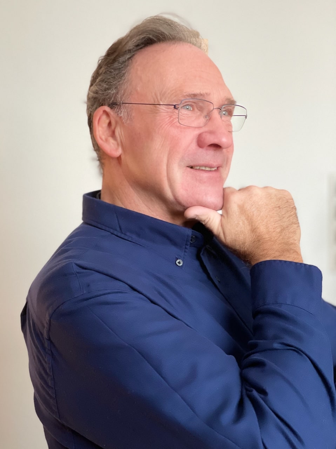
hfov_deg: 28.0
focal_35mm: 52
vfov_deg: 36.8
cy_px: 224
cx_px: 168
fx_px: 674
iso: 250
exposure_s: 1/98
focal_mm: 6
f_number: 2
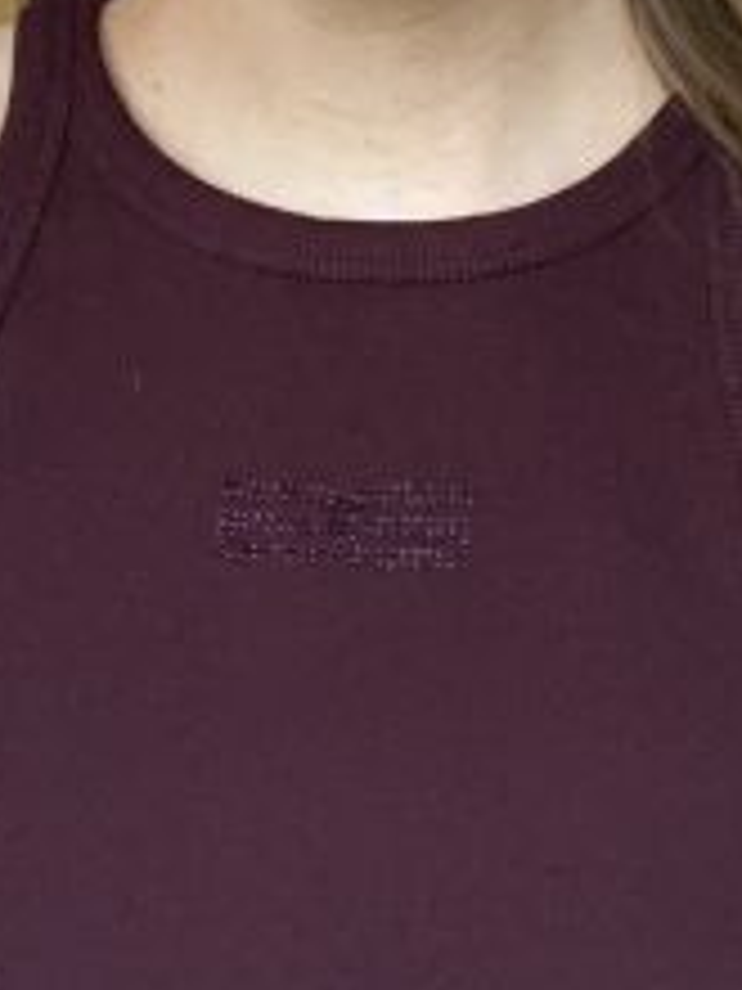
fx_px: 2344
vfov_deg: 21.7
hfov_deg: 18.0
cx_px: 405
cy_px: -274
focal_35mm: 82
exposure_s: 1/60
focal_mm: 2.71
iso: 200
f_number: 2.2
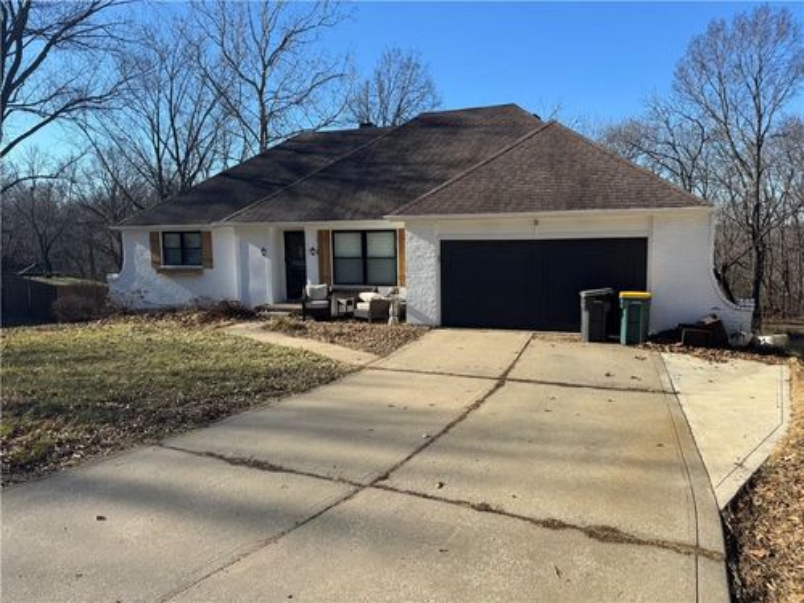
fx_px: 557
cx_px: 402
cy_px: 302
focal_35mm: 24
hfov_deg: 71.6
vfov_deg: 56.8
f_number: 1.78
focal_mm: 6.76
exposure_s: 1/2959
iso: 80
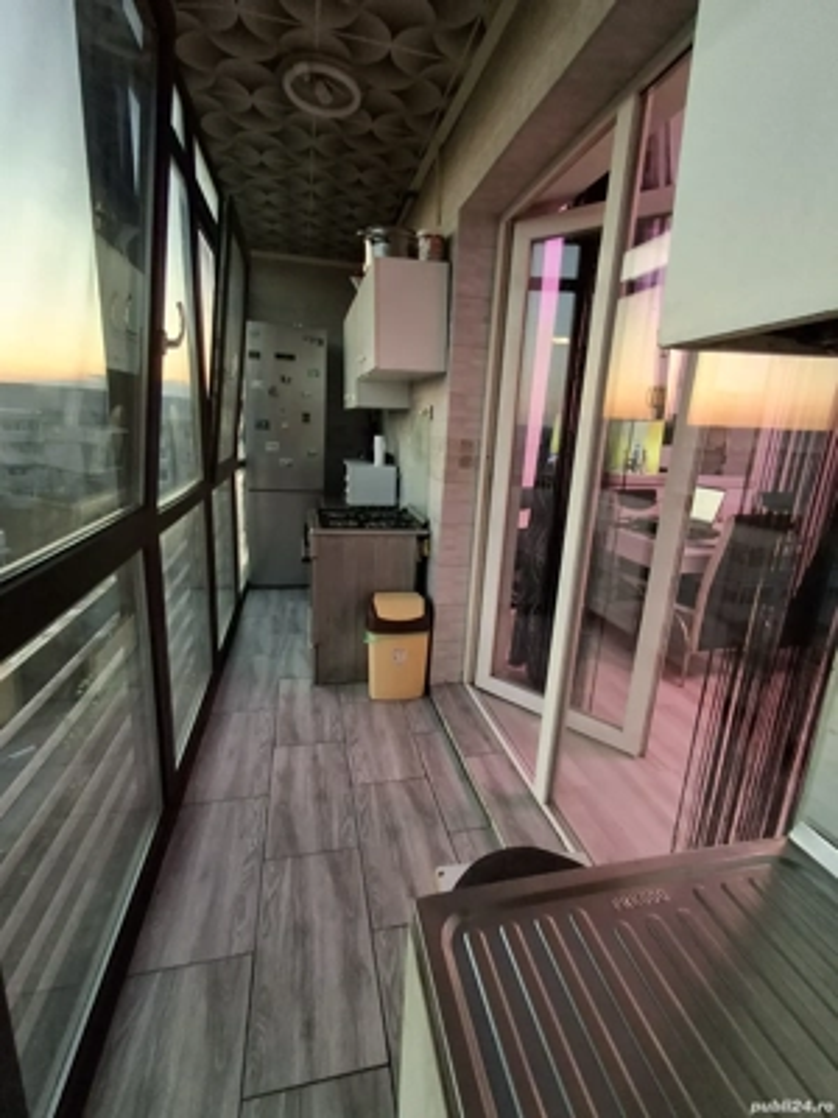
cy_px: 559
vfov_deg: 94.5
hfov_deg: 78.1
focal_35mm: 16
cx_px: 419
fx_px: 516
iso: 200
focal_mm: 1.64
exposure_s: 1/25
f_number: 2.2
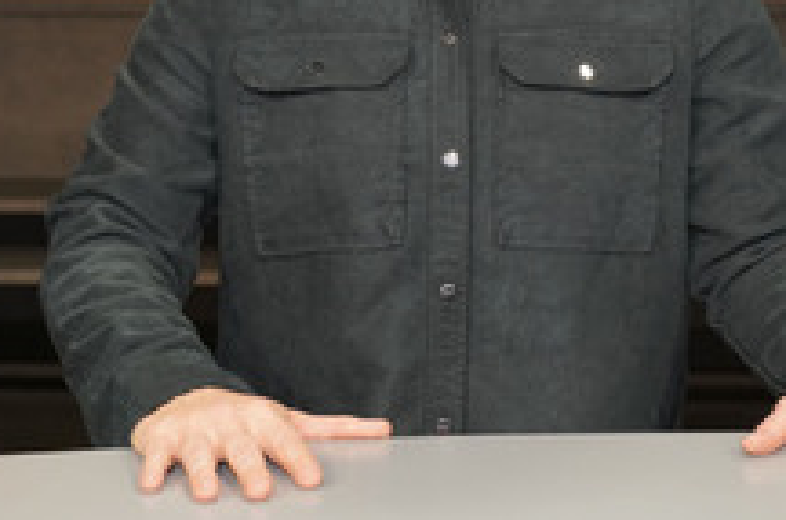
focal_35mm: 92
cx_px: 475
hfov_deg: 22.2
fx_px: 2004
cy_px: -18
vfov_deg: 14.5
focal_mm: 44
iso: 2000
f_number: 5.6
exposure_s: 1/125
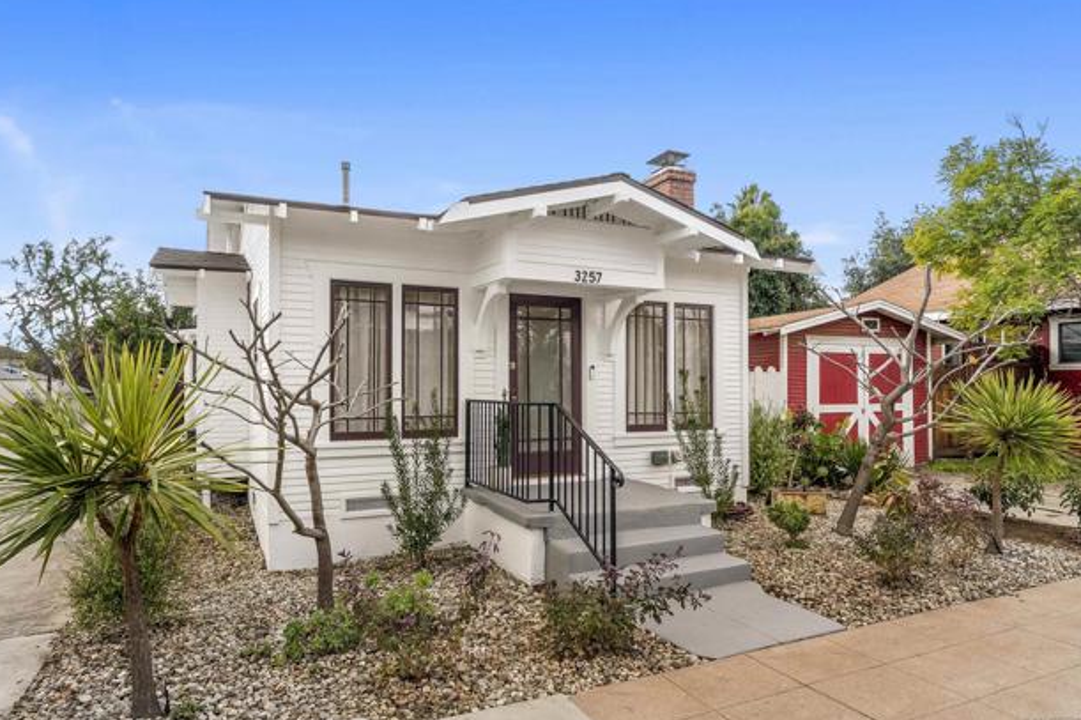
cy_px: 353
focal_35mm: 22
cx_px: 547
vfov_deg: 57.2
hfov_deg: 78.6
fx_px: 660
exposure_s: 1/500
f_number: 8
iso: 500
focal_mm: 21
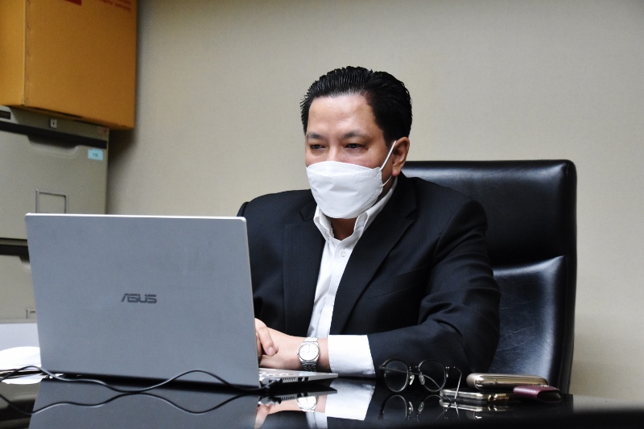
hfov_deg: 27.0
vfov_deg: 18.2
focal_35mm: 75
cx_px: 322
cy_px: 214
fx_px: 1341
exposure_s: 1/200
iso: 3200
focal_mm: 50
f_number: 6.3
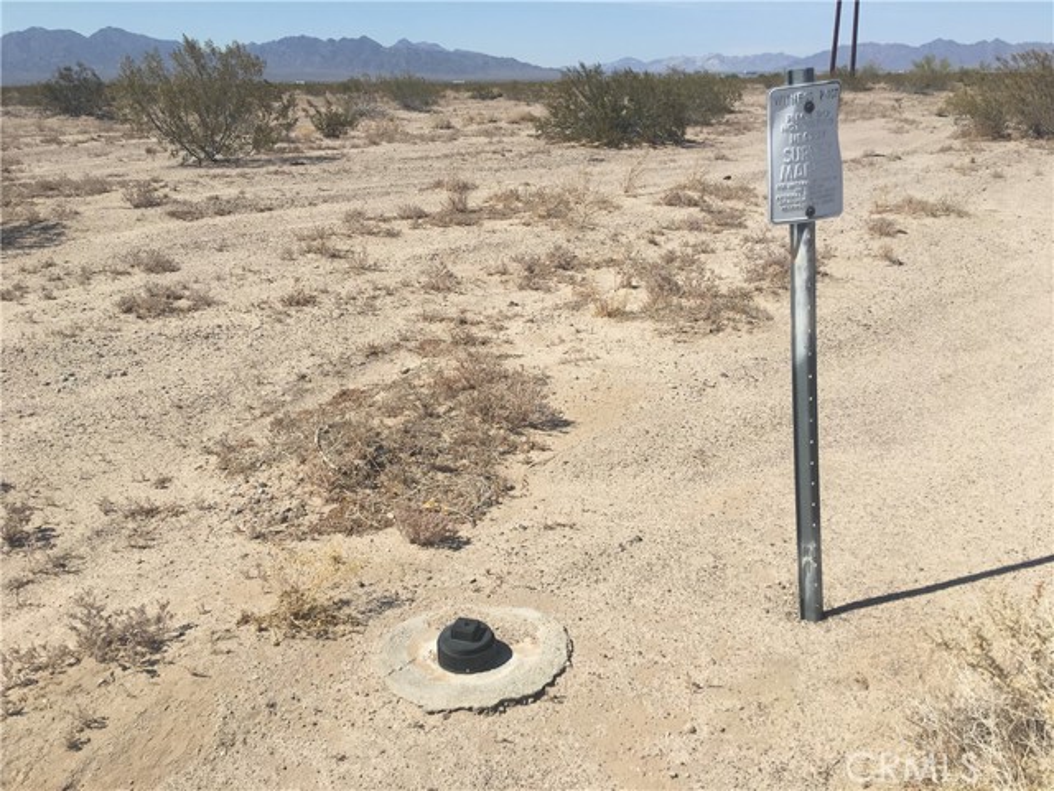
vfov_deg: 48.2
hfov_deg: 61.7
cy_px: 396
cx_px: 527
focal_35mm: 29
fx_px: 883
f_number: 2.2
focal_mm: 4.15
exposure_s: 1/2959
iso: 25
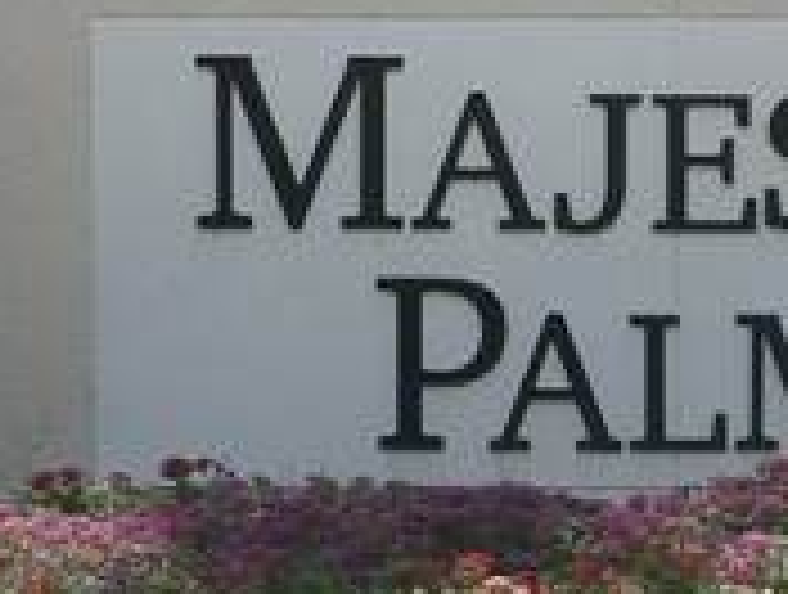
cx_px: 896
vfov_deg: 10.2
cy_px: 333
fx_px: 3330
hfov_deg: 13.2
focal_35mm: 146
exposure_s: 1/800
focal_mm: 4.5
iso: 100
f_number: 3
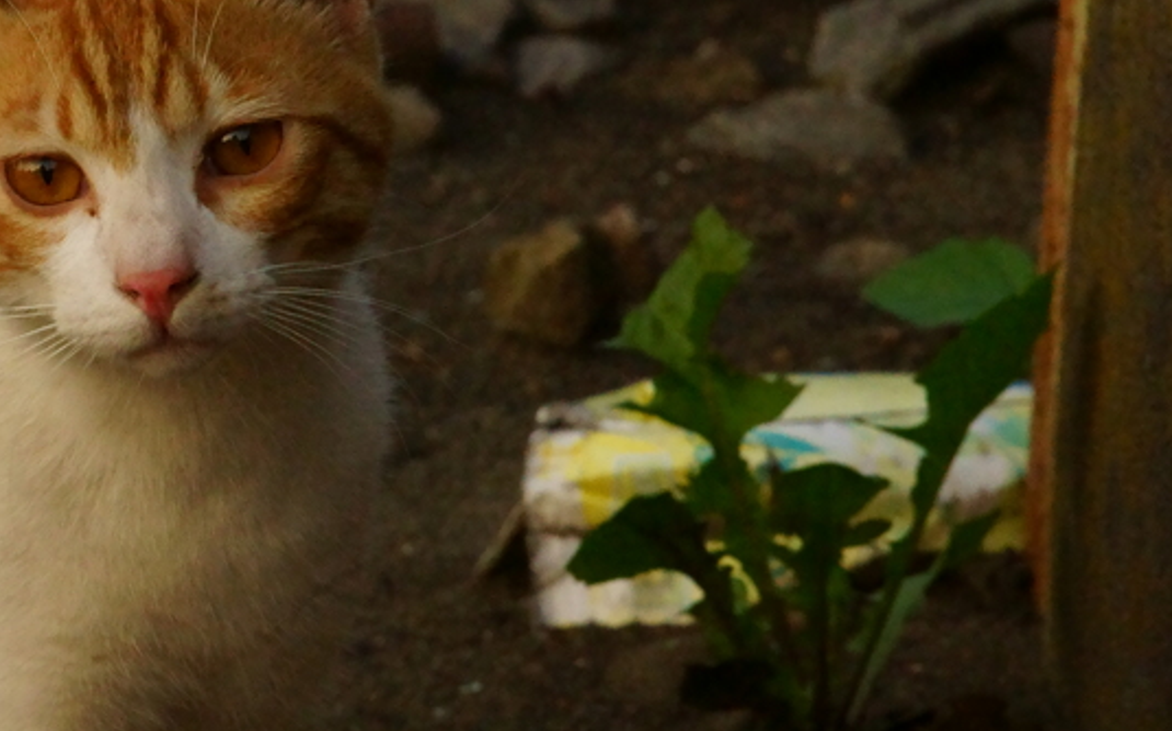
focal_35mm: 390
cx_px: 83
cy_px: 289
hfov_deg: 5.4
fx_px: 12453
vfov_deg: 3.4
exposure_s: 1/200
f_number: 18
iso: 6400
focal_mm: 200
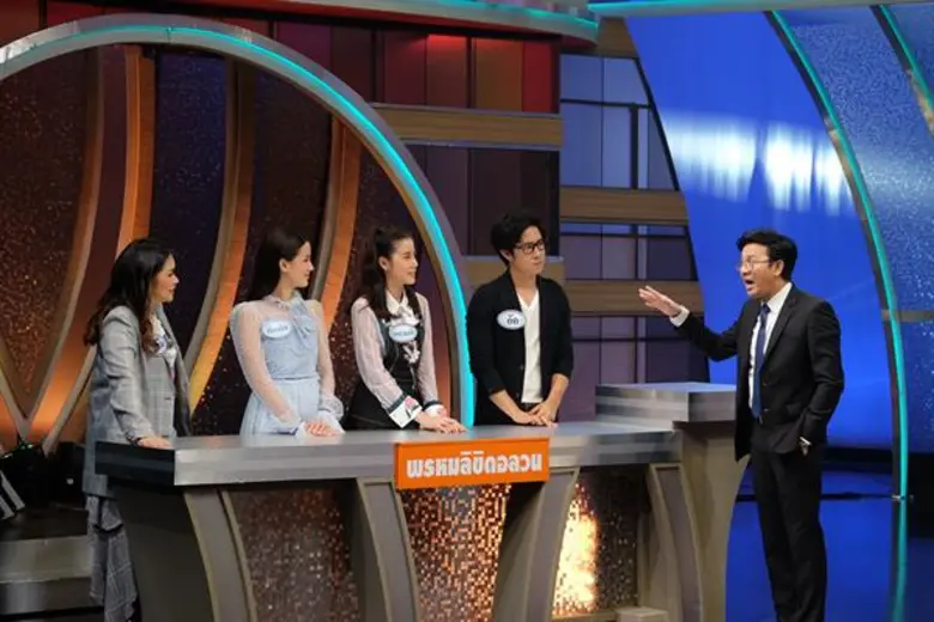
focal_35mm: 83
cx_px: 467
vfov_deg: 16.5
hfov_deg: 24.5
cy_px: 311
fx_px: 2153
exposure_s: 1/320
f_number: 4
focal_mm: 55
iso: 1000
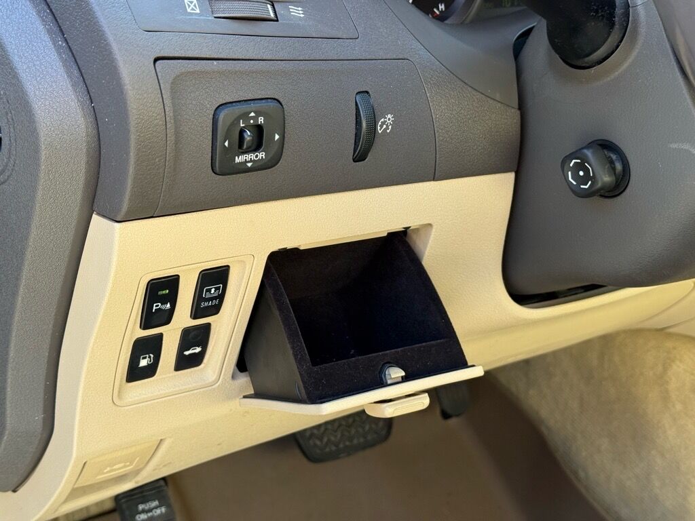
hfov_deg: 39.7
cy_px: 260
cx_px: 348
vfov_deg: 30.3
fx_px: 964
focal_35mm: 48
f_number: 1.78
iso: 125
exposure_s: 1/191
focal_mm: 6.76
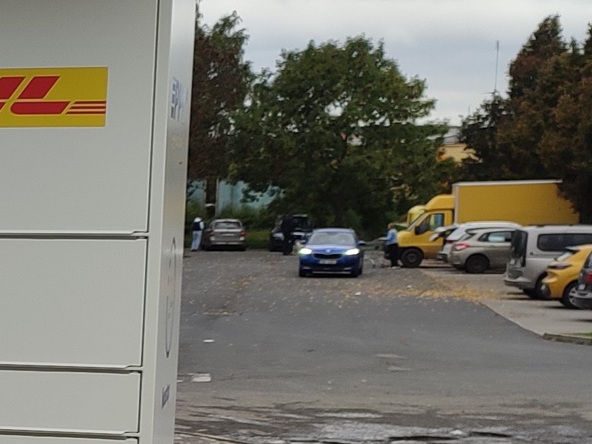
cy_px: 481
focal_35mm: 110
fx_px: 1881
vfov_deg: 13.2
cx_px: -382
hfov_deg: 15.9
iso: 50
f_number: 1.89
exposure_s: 1/128
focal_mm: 5.89
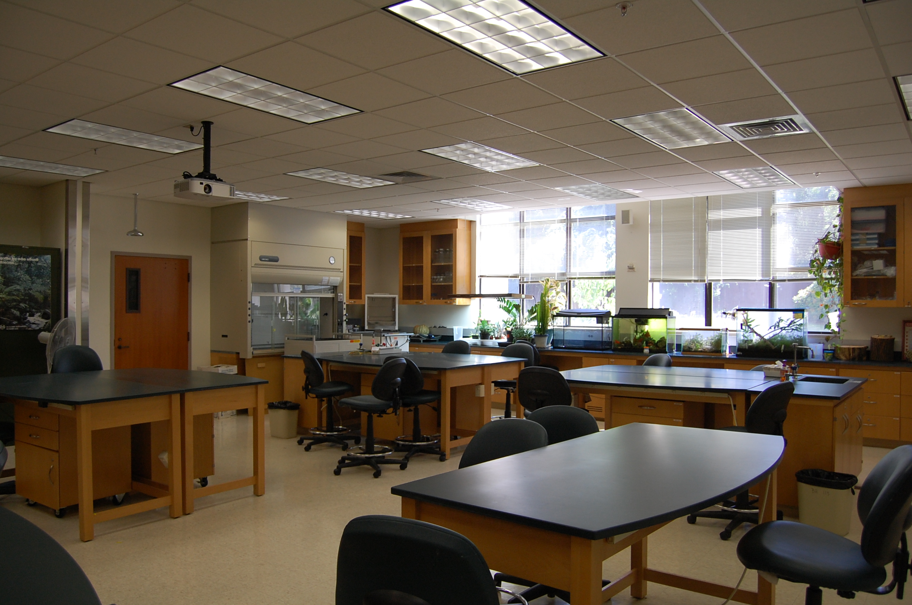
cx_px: 456
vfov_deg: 47.8
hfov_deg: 67.5
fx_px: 683
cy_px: 302
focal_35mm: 27
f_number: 5
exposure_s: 1/100
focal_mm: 18
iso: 400
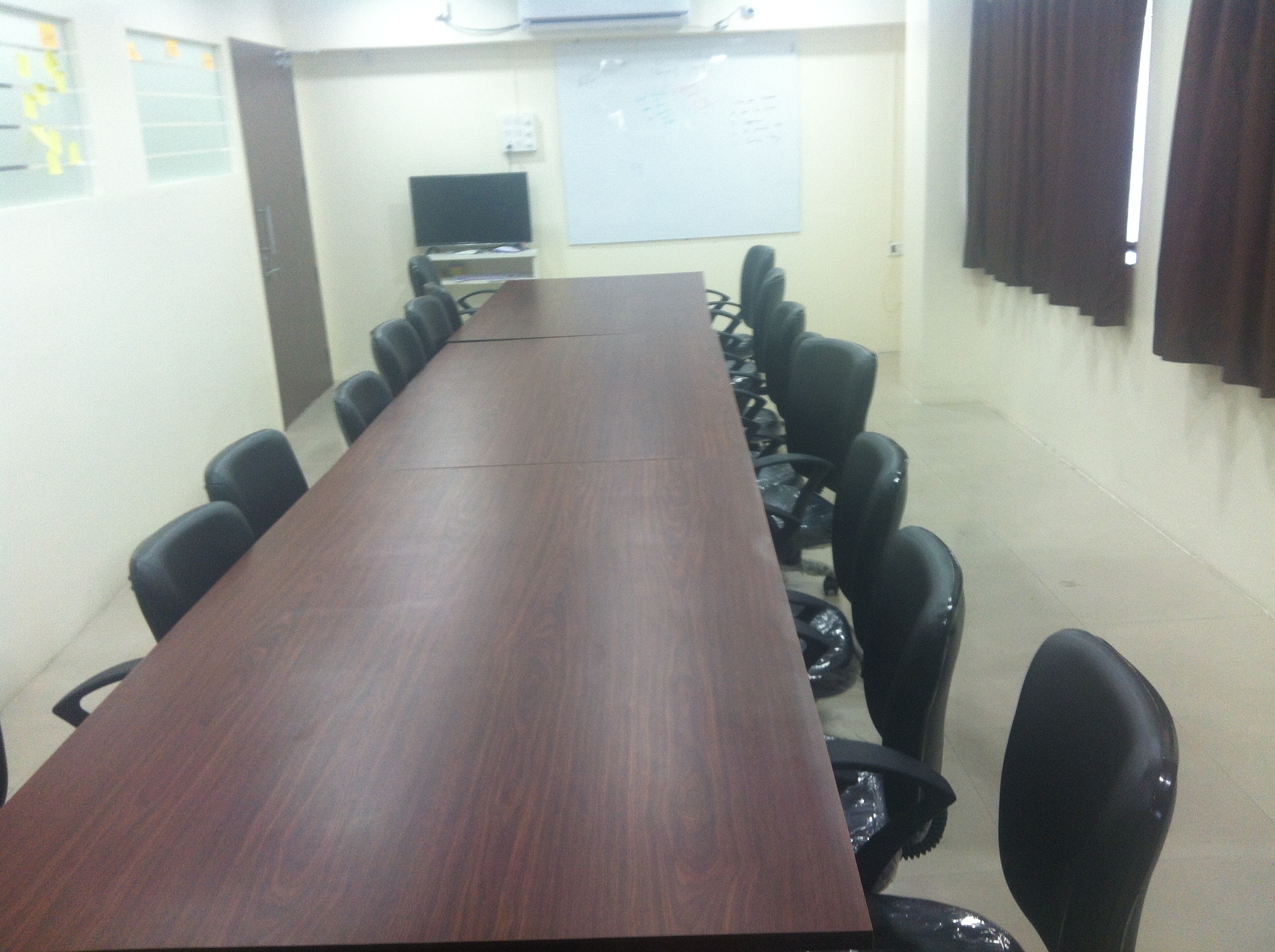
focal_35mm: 35
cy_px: 476
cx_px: 638
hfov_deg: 52.7
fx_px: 1287
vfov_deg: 40.6
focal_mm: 3.85
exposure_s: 1/17
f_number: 2.8
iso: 100
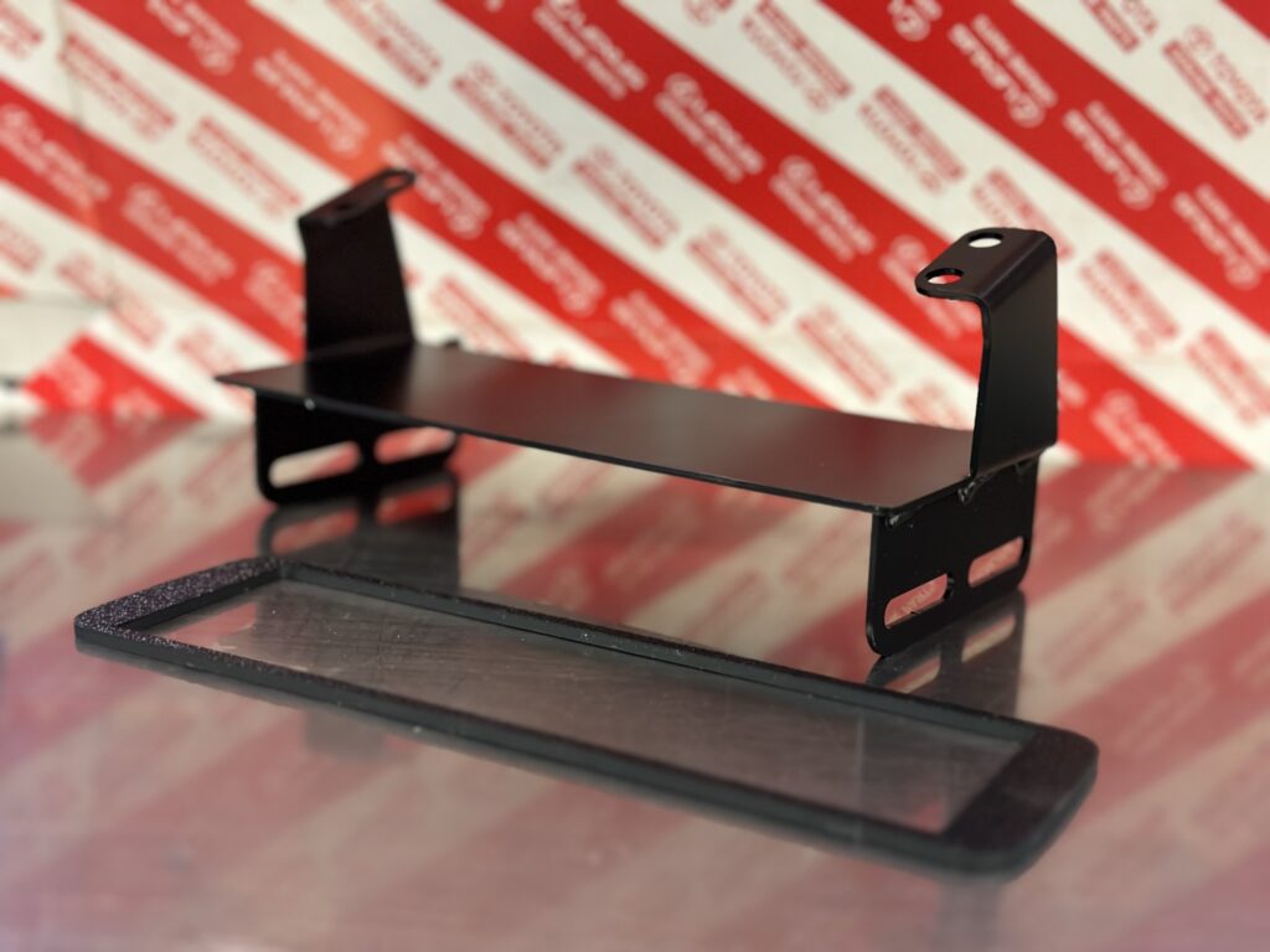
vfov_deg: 30.3
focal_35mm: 48
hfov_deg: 39.7
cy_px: 476
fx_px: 1761
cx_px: 635
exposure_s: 1/60
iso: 320
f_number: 1.78
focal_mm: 6.86
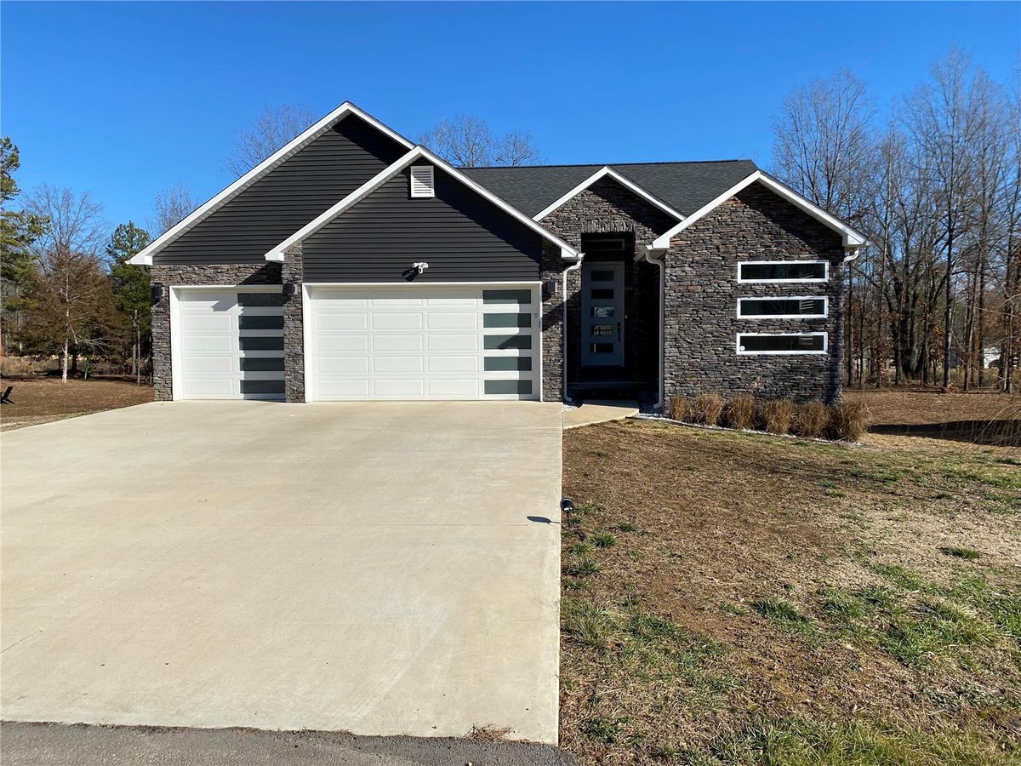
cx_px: 510
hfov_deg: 67.3
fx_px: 767
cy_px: 383
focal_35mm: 26
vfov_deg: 53.1
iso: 32
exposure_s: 1/3846
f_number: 1.8
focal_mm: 4.25
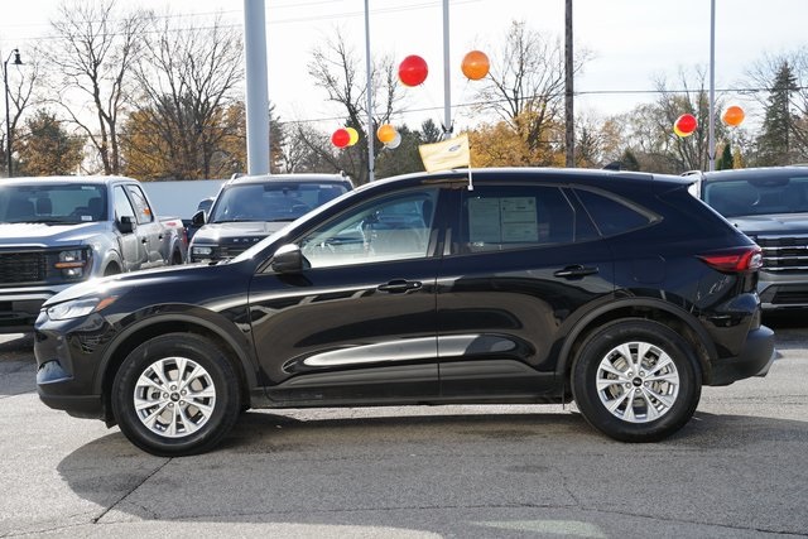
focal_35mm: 56
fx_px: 1257
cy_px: 270
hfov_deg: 35.6
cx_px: 404
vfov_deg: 24.2
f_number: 9
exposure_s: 1/125
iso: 100
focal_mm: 56
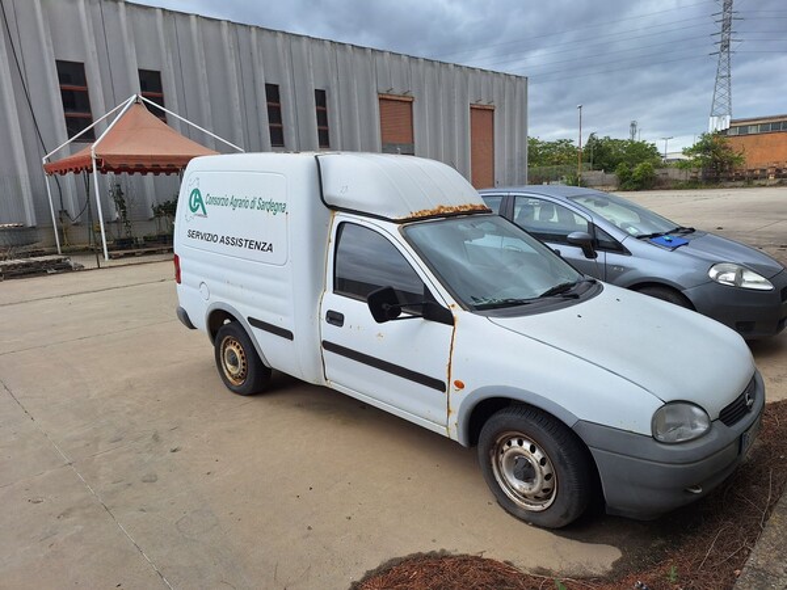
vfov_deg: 58.9
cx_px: 394
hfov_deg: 73.9
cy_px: 295
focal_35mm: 23
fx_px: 523
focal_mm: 5.54
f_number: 1.8
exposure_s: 1/791
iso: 40
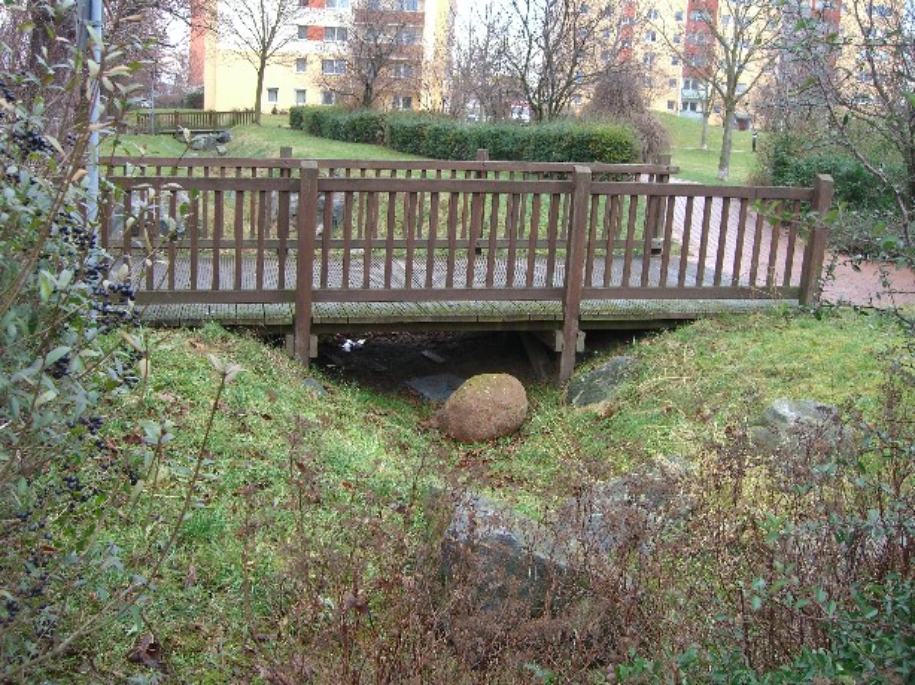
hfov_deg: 49.0
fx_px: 1004
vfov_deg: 37.7
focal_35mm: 38
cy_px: 342
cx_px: 458
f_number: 2.8
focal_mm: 7.9
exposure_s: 1/25
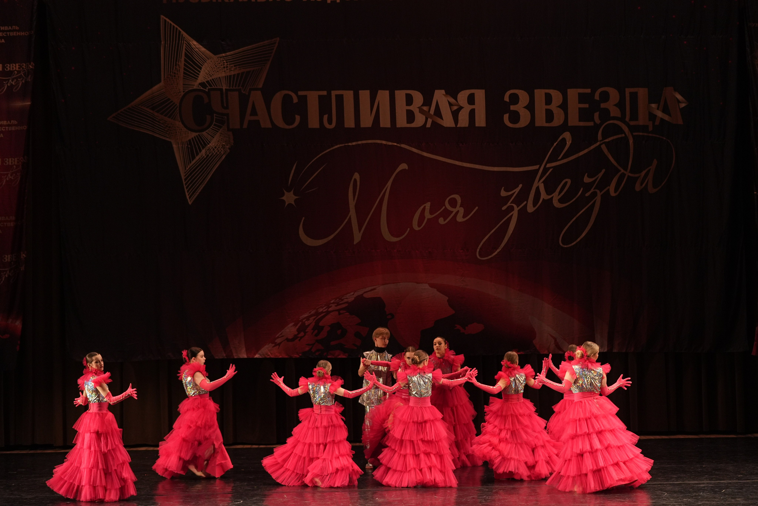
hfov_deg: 19.8
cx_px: 379
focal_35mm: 103
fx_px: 2169
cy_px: 253
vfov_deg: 13.3
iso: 2000
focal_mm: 103
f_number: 2.8
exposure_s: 1/400
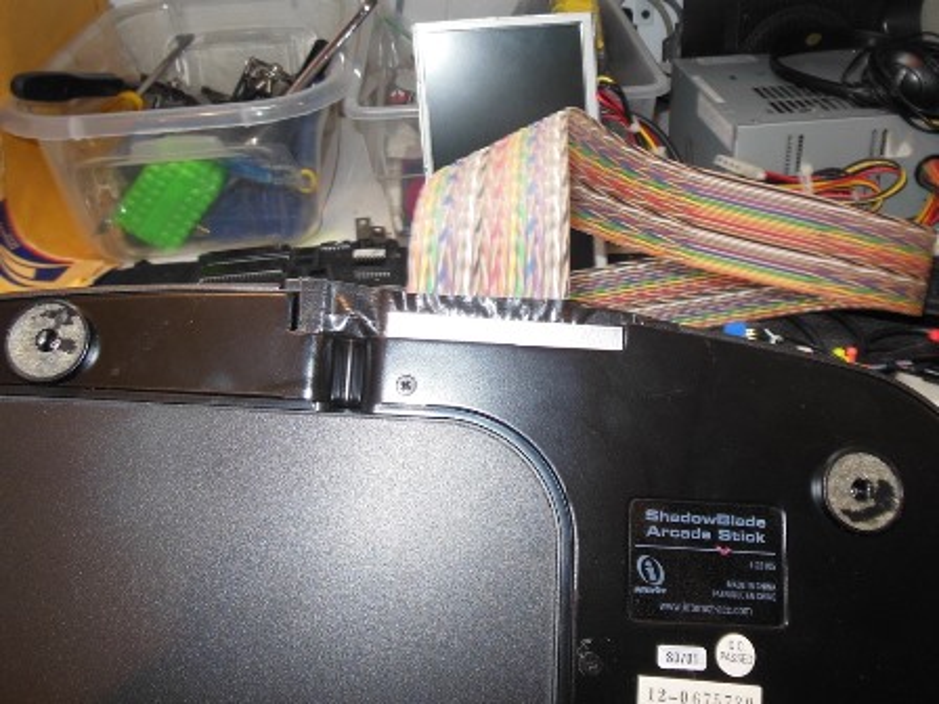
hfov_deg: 69.4
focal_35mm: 25
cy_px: 352
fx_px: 678
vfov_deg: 54.9
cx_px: 470
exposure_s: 1/25
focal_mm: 4.5
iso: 125
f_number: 3.2
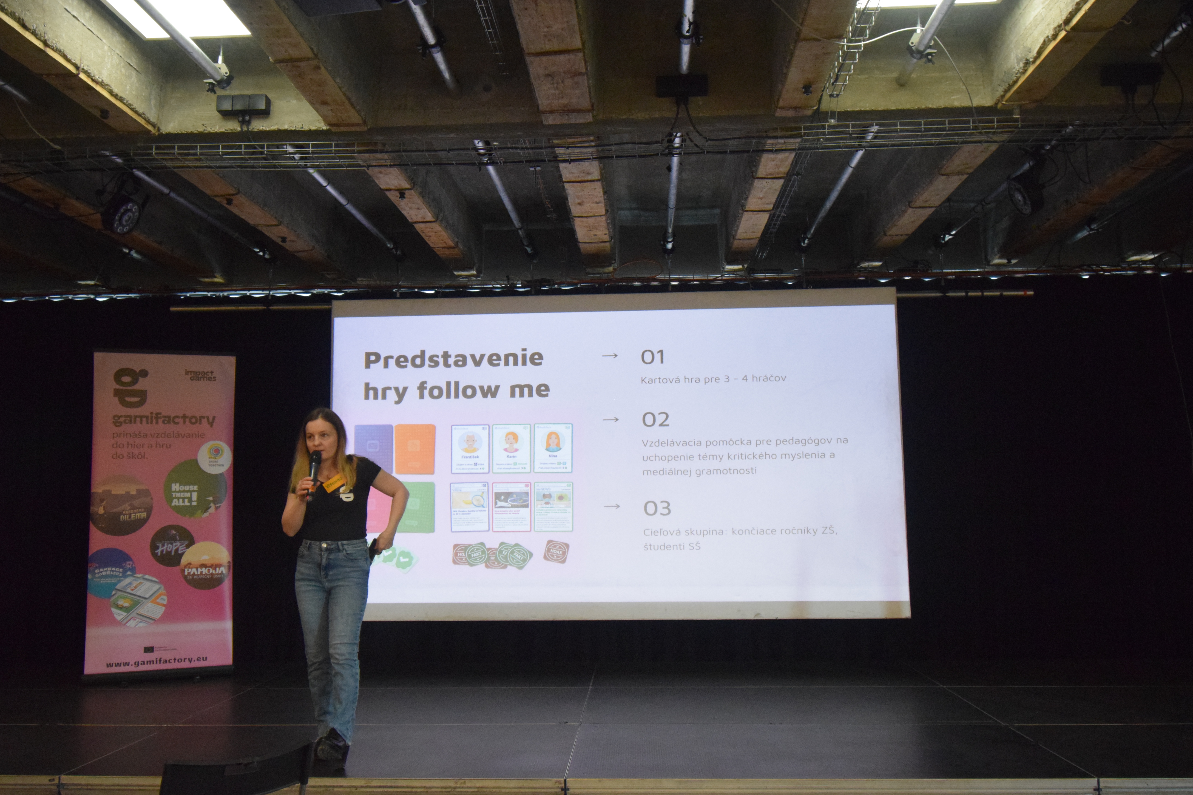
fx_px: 1027
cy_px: 407
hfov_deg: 60.3
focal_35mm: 31
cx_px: 585
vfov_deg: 42.3
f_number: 5.6
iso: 4500
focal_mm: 20
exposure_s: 1/60
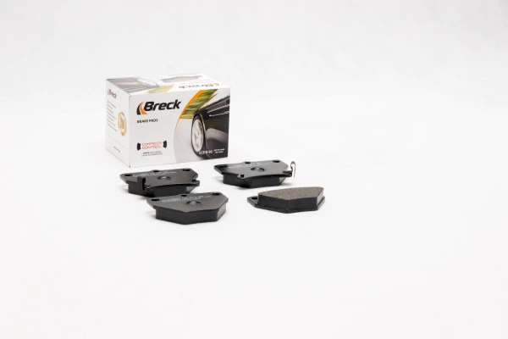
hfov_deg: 22.6
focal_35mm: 90
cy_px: 170
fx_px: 1270
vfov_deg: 15.2
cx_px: 254
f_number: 11
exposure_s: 1/200
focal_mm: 60
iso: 100
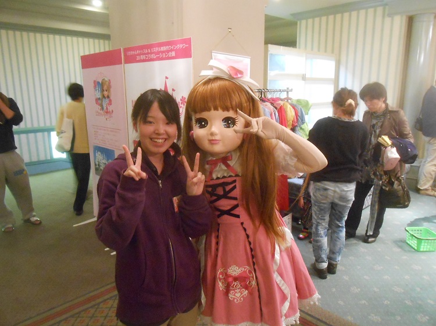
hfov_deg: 67.3
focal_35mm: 26
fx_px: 327
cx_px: 218
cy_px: 163
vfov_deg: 53.0
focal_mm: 4.6
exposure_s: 1/10
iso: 800
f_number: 3.5
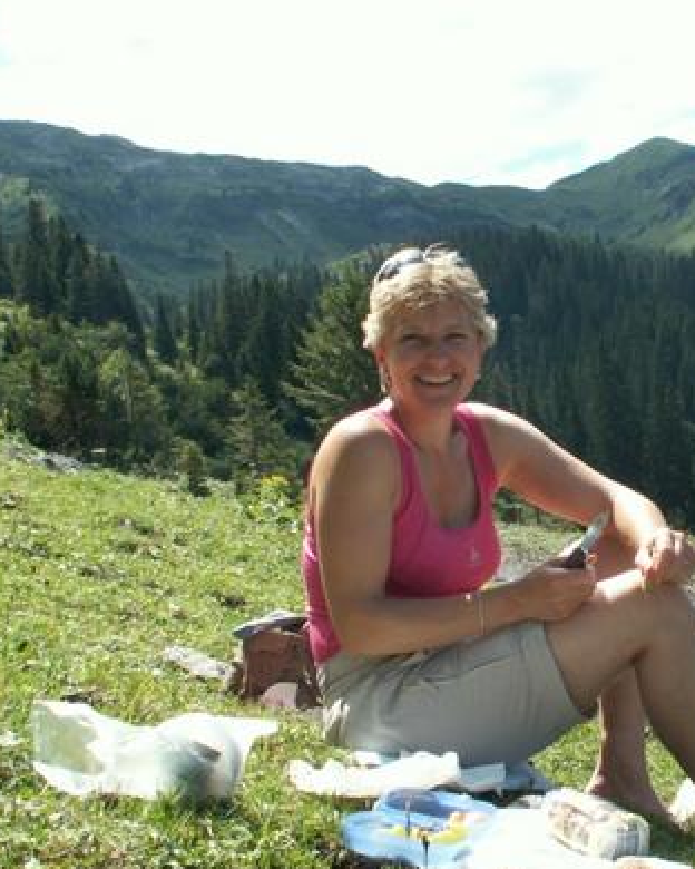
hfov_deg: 26.3
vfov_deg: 33.6
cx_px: 617
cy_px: 457
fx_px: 1440
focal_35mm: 56
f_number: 5.6
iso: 50
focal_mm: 5.86
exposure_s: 1/160
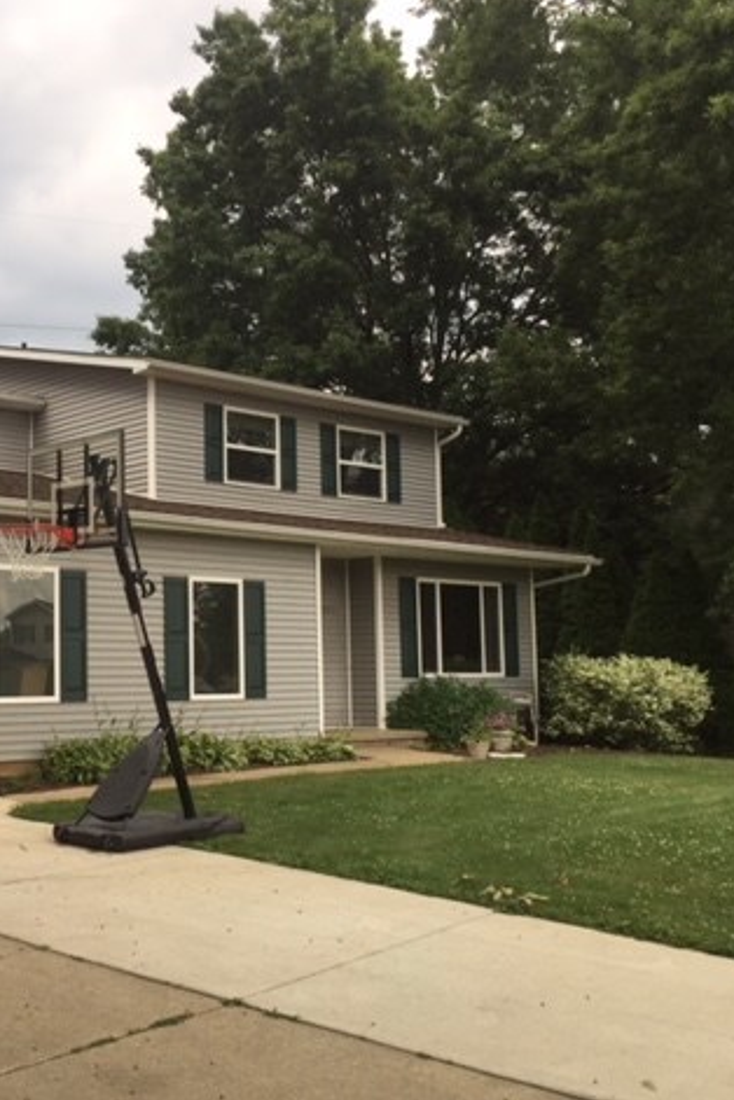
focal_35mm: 41
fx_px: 1254
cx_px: 147
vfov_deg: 47.4
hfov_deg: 31.8
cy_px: 542
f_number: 2.2
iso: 32
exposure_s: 1/942
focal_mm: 4.15
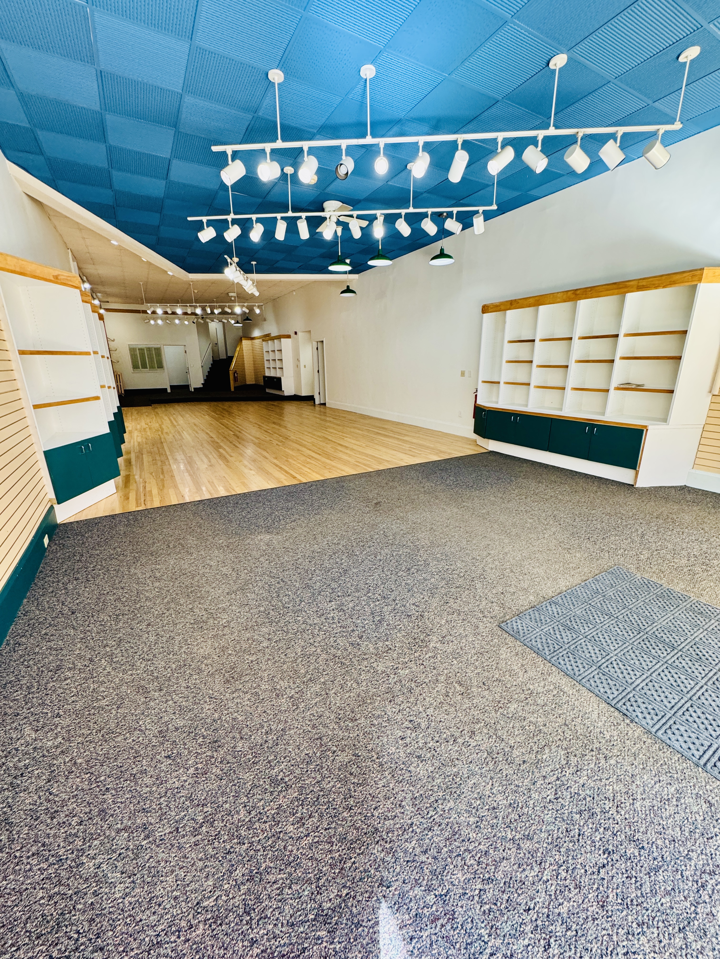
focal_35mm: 14
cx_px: 360
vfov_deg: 102.1
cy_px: 480
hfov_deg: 85.7
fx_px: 388
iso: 250
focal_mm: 2.22
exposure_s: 1/120
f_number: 2.2
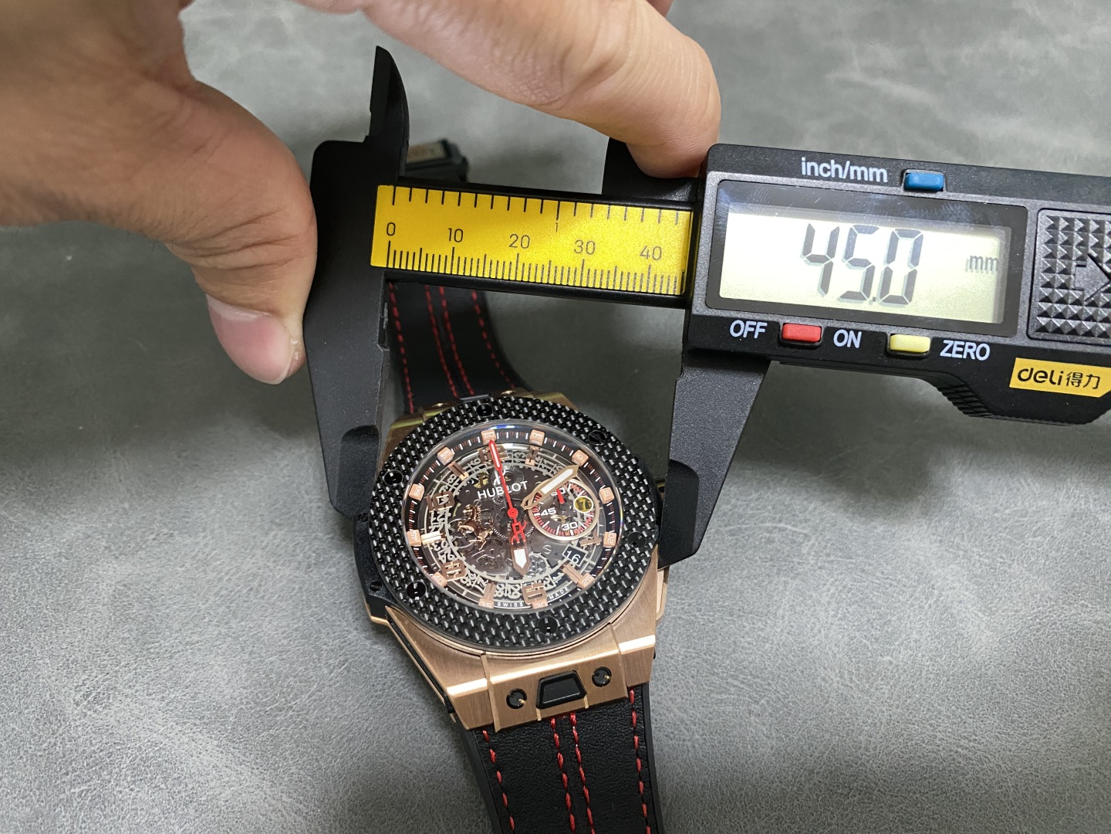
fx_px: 802
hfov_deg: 69.4
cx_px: 556
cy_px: 417
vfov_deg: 54.9
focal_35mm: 25
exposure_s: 1/50
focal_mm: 4.25
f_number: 1.8
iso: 500
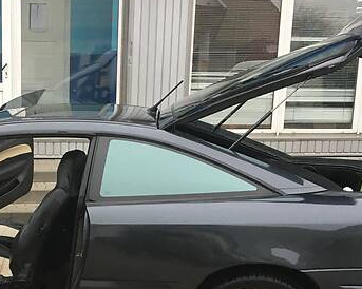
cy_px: 237
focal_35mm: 66
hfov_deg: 27.8
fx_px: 707
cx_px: 43
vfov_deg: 22.8
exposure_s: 1/33
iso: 40
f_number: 2.2
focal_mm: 4.2
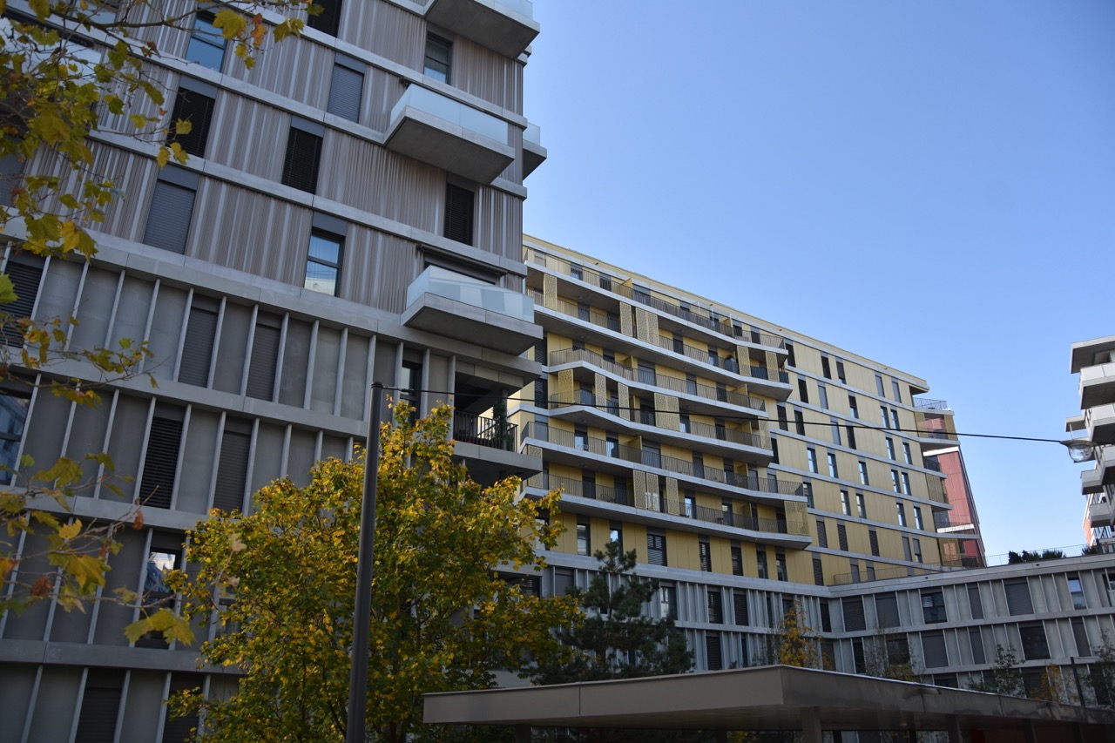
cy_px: 372
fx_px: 836
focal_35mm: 27
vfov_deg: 47.9
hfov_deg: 67.4
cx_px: 558
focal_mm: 18
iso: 200
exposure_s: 1/160
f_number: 3.5
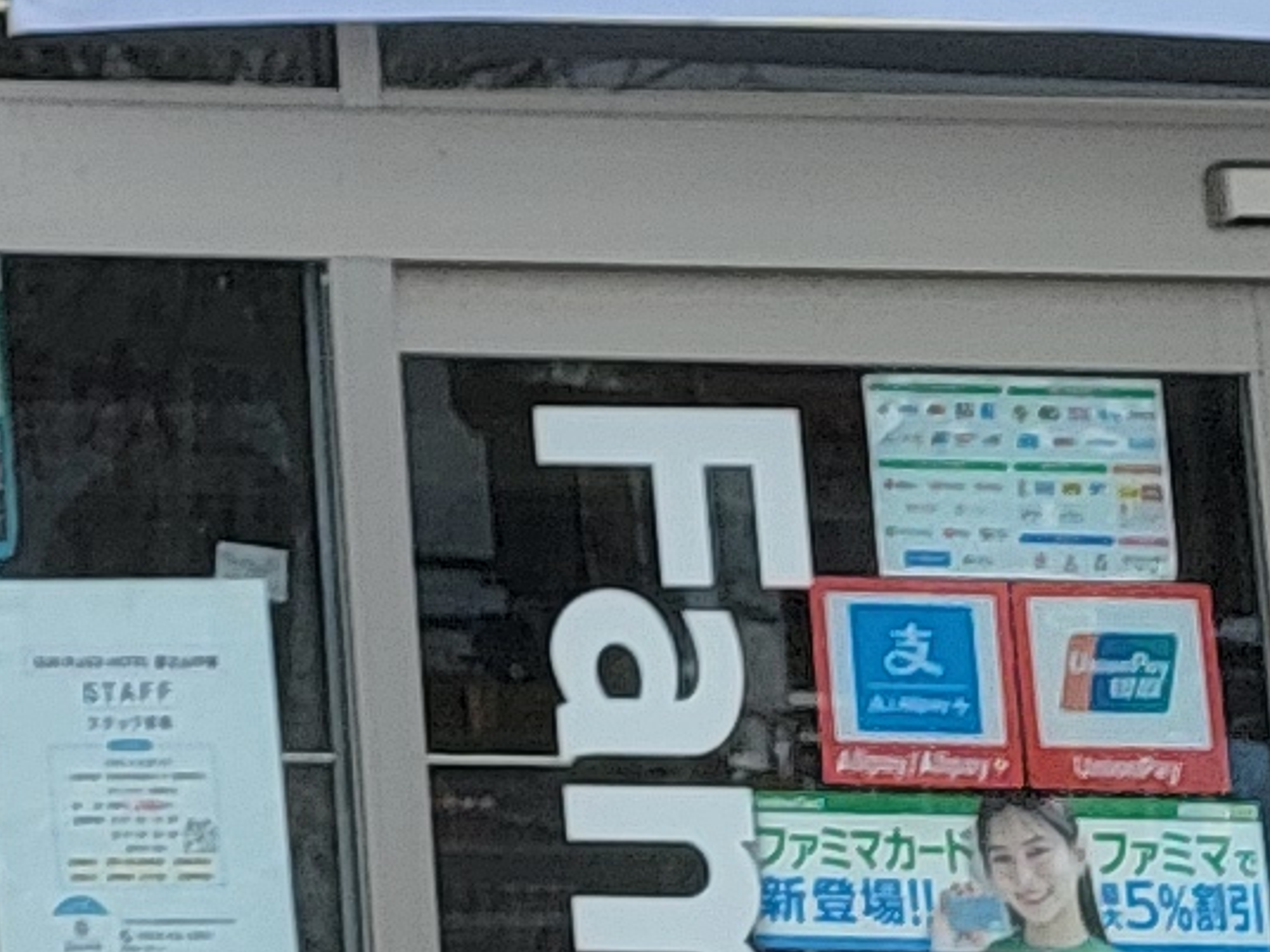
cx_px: -1765
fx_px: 6567
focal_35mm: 179
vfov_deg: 7.7
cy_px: -1305
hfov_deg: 9.8
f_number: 1.8
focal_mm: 6.7
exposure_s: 1/1501
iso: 16
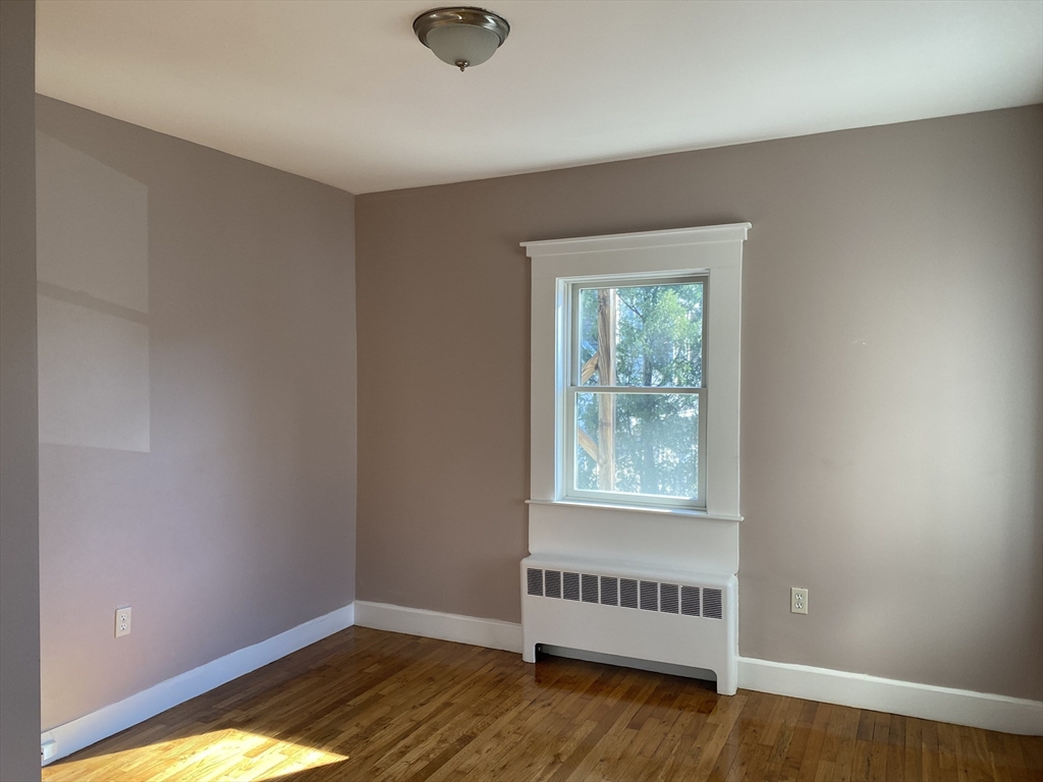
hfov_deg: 67.3
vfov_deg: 53.1
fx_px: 783
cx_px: 522
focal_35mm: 26
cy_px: 391
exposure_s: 1/121
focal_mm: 4.25
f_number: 1.8
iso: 100
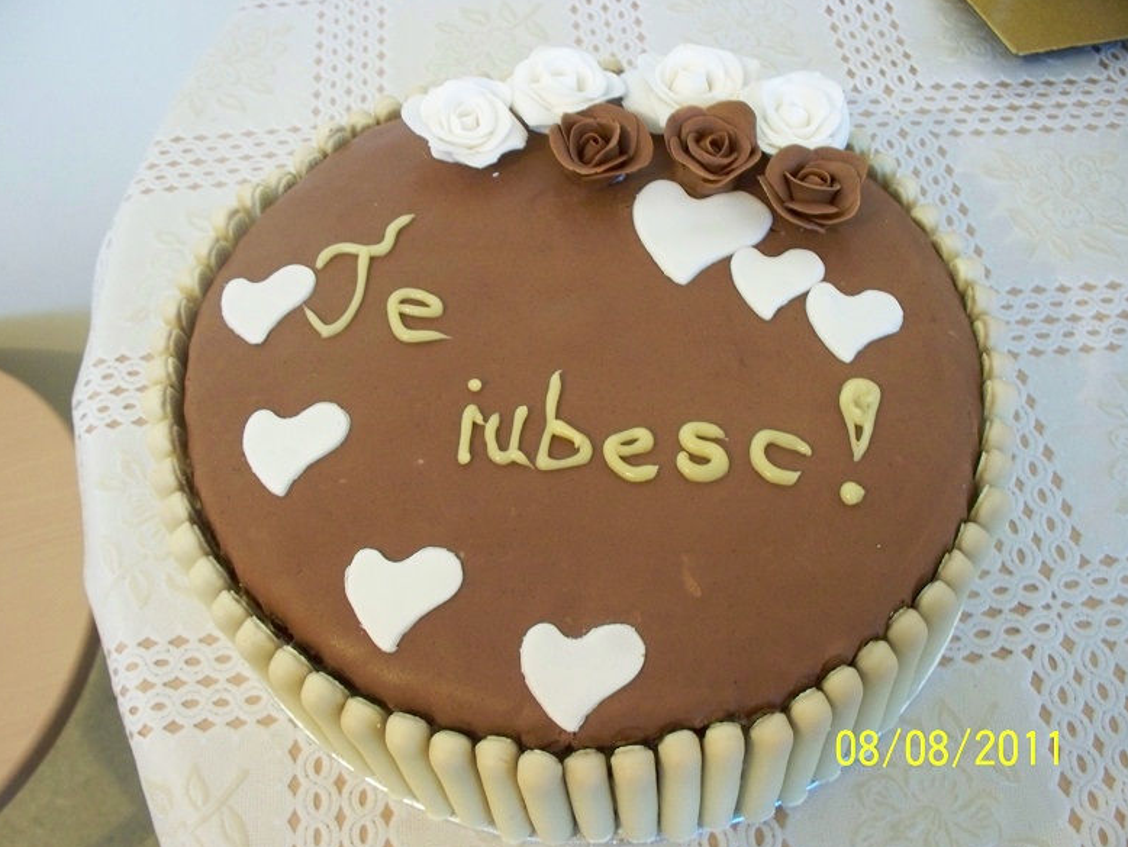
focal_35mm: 37
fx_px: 1206
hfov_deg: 50.1
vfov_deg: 38.7
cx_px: 551
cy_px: 421
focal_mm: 7.54
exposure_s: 1/8
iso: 400
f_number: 2.8
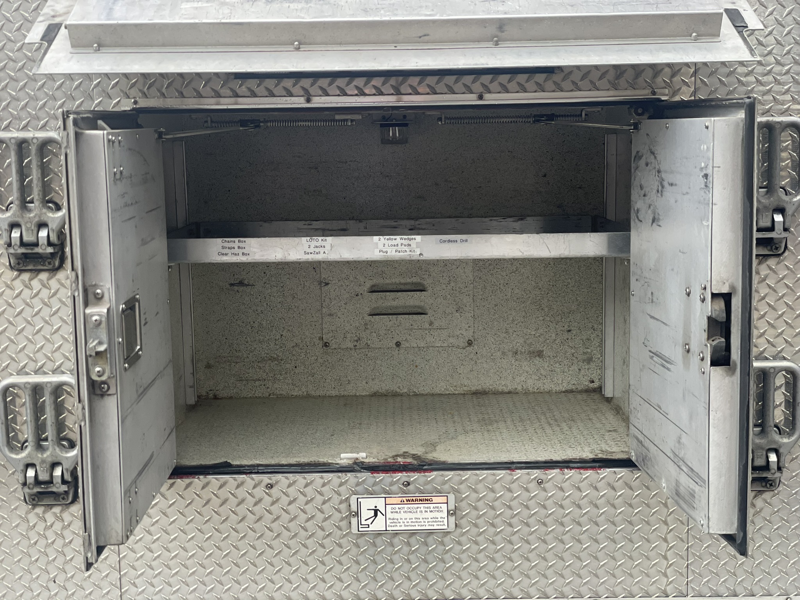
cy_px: 300
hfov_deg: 36.8
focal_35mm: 52
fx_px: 1202
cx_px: 400
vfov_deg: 28.0
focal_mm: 6
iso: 125
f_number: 2
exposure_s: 1/122
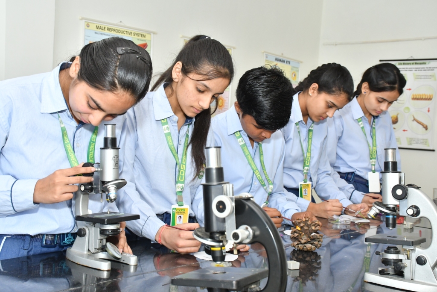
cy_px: 146
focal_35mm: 51
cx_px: 218
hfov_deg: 38.9
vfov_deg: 26.5
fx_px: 619
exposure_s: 1/125
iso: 1250
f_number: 8
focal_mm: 34
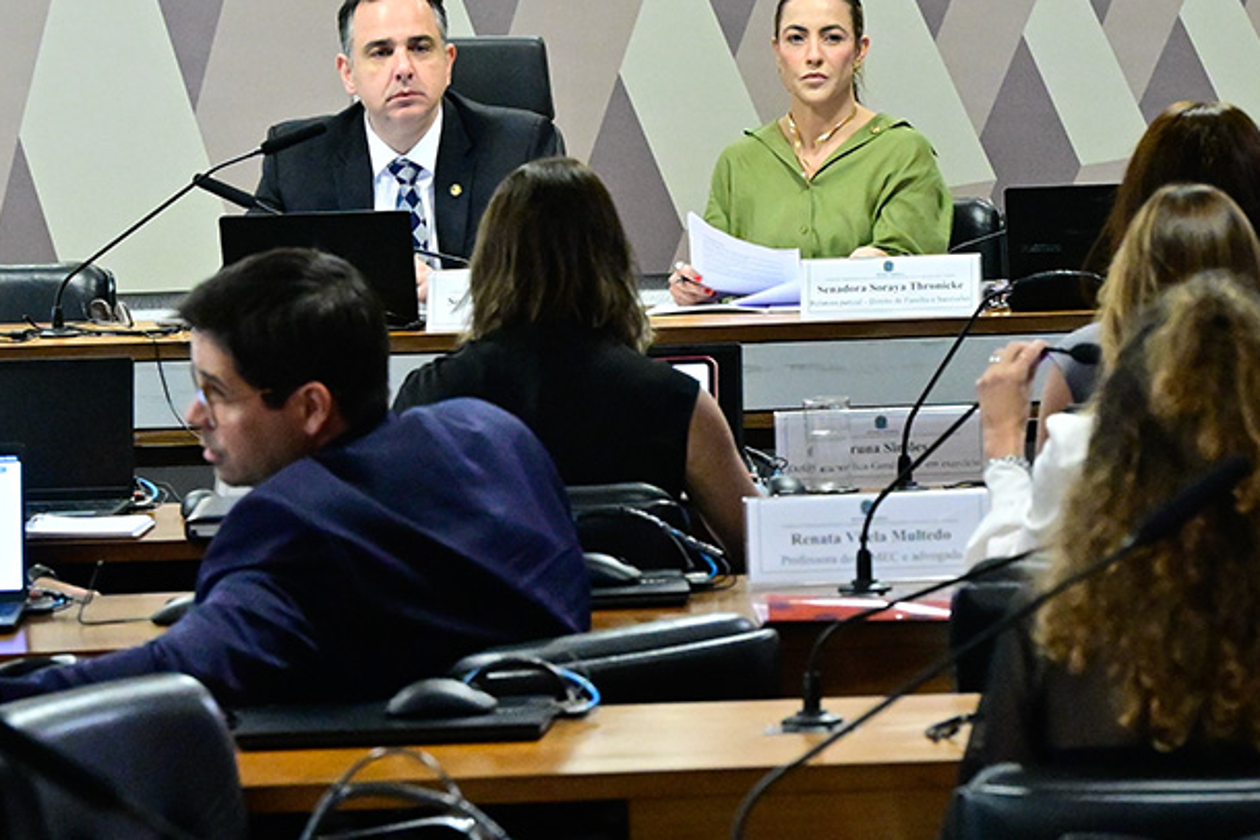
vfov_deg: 9.3
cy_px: 356
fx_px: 5180
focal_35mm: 148
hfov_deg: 13.9
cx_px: 590
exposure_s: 1/200
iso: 4000
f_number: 4
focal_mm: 70
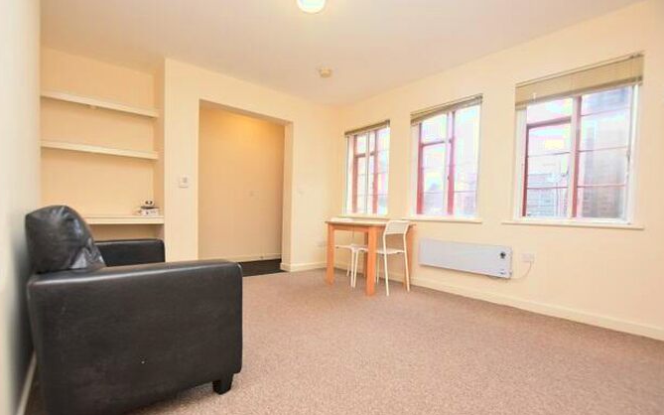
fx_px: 290
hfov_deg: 97.8
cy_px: 230
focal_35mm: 16
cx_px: 321
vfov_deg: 71.0
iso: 800
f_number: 5
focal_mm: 10
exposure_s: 1/100
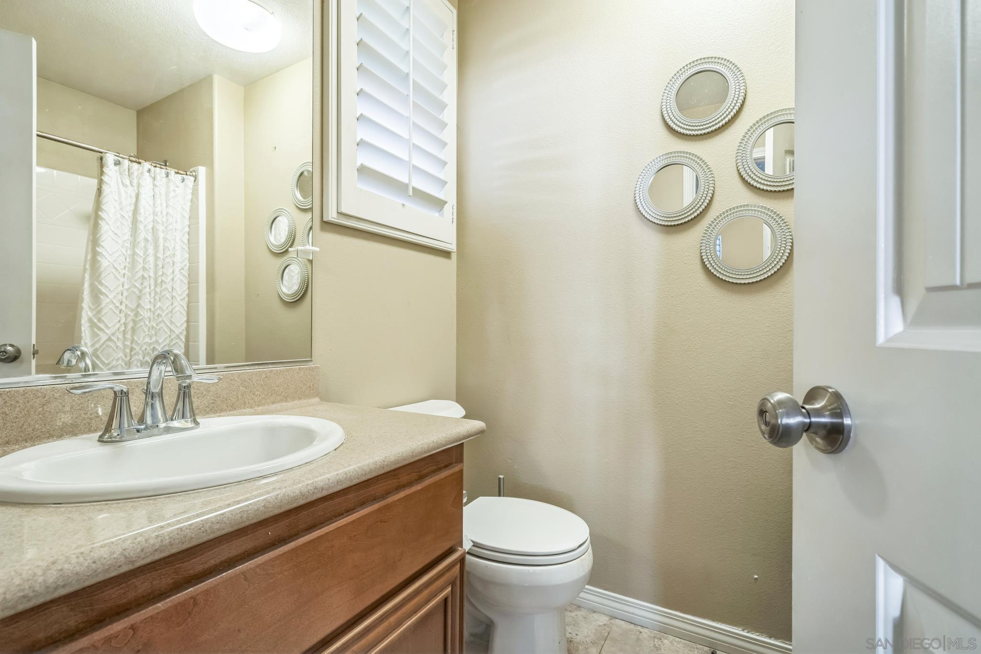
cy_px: 327
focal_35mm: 16
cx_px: 490
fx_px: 436
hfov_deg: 96.7
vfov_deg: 73.7
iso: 200
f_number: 8
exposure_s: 1/6
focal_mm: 16
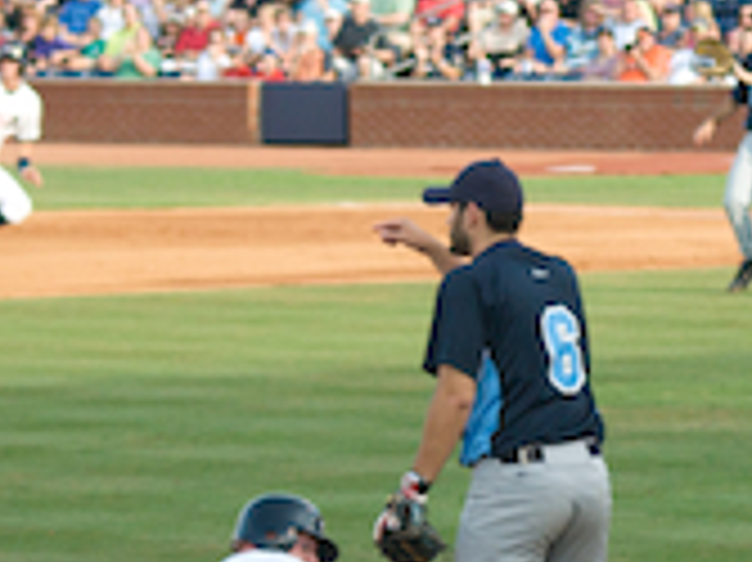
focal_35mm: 387
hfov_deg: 5.1
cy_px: 454
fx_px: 8401
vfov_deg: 3.8
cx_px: 914
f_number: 4
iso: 640
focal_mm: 70
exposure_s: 1/1000
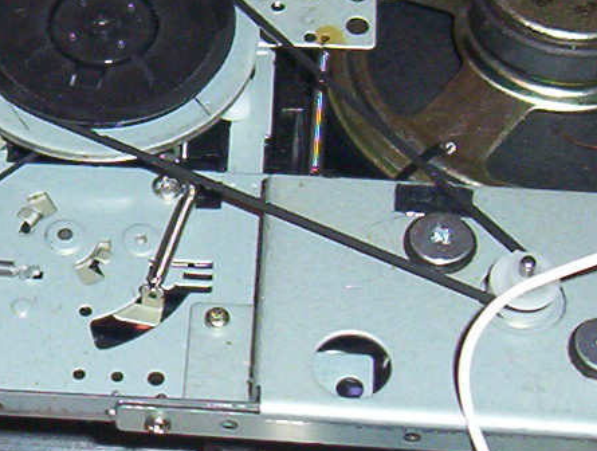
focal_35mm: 132
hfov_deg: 14.5
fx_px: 2282
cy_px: 211
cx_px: -89
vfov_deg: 11.3
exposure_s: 1/30
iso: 140
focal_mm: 5.54
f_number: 2.76
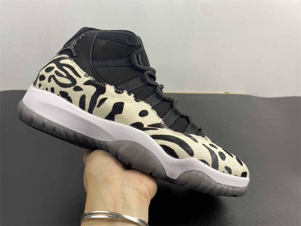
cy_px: 113
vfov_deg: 53.1
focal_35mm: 26
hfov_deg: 67.3
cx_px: 150
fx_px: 226
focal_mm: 4.25
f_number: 1.8
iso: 100
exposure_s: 1/100
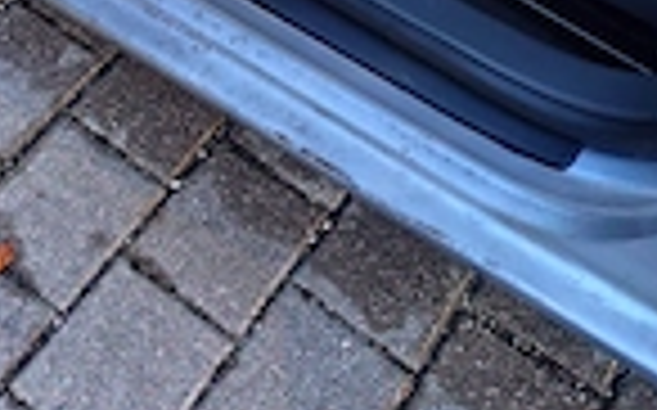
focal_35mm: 67
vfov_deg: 15.7
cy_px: -387
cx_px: 392
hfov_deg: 30.6
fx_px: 1199
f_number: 1.65
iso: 10000
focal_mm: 6.14
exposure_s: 1/7.77
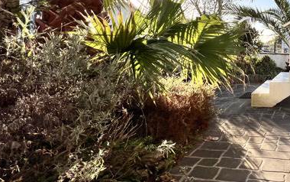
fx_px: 229
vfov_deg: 41.8
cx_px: 269
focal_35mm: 29
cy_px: 44
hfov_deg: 54.7
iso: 32
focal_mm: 1.57
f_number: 1.8
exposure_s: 1/717
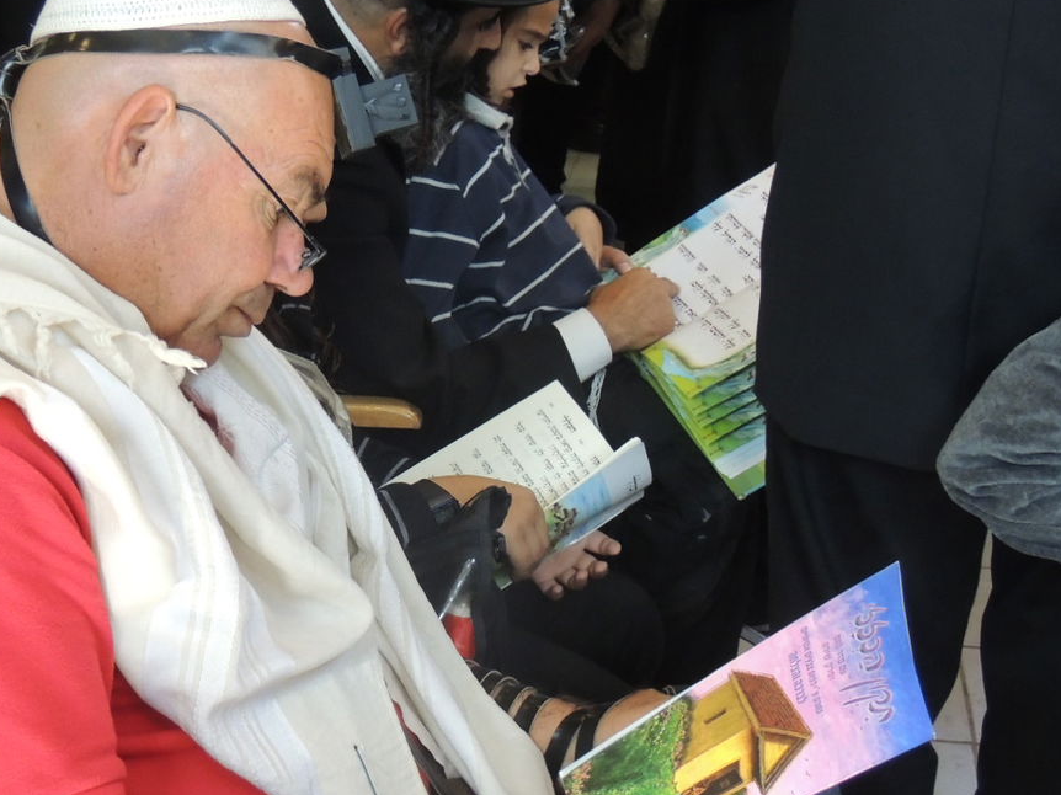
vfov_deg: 22.5
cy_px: 480
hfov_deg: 29.7
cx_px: 372
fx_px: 1992
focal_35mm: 65
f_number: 3.3
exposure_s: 1/125
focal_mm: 7.1
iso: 500
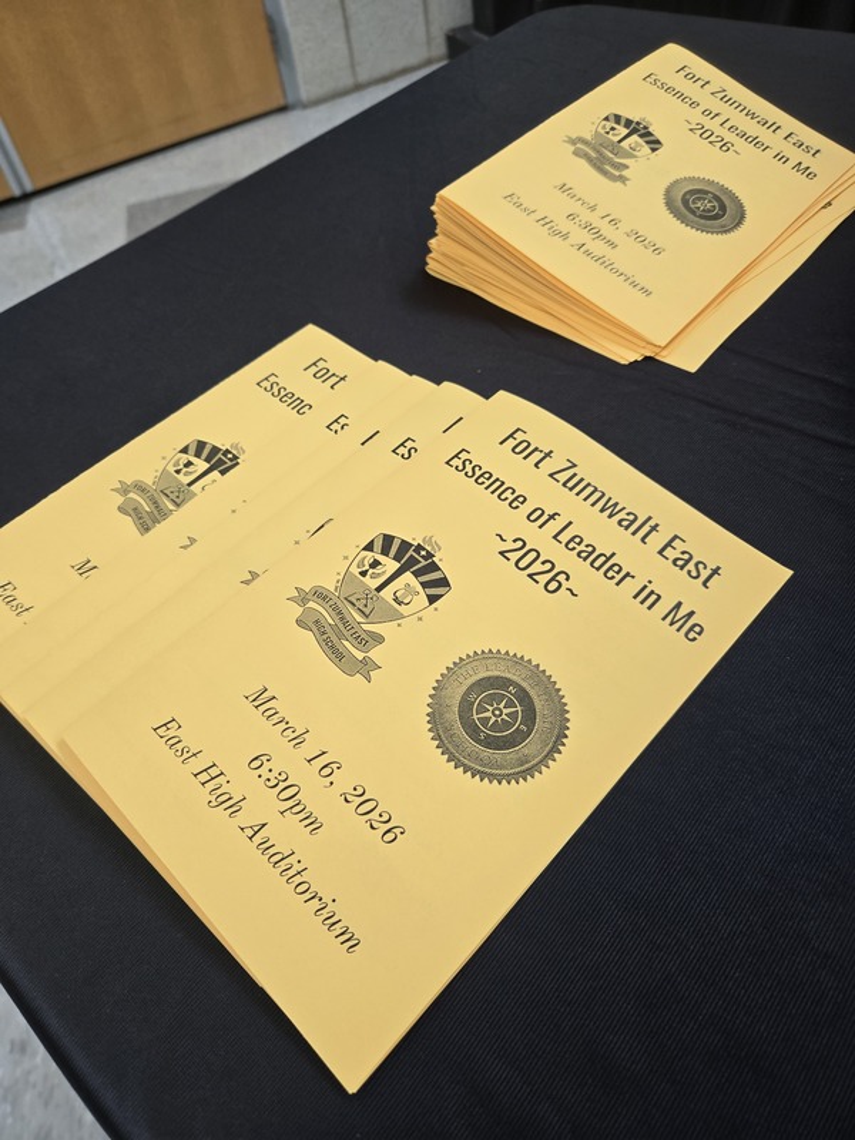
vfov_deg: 73.9
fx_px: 757
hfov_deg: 58.9
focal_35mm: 23
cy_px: 570
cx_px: 428
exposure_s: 1/120
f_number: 1.8
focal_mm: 5.4
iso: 80
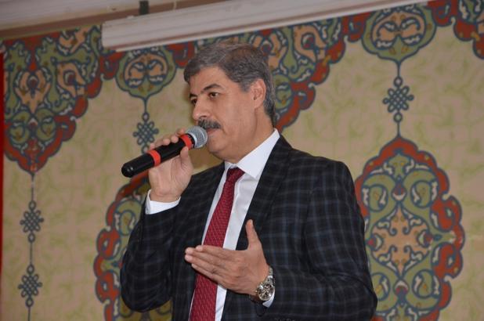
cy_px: 160
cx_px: 242
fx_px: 2114
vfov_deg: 8.7
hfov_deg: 13.1
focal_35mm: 158
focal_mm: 105
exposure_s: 1/60
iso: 800
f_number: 5.6
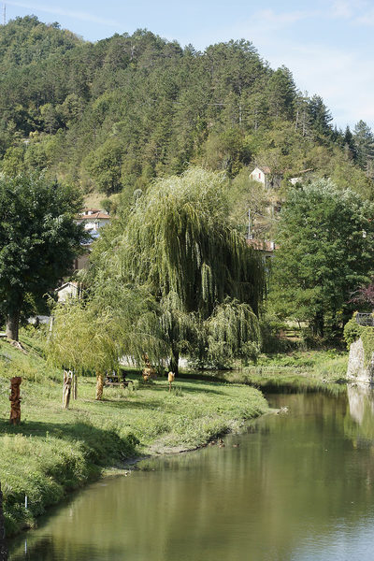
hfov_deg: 16.6
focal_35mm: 82
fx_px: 1286
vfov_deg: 24.6
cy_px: 280
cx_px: 187
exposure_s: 1/100
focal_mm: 55
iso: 125
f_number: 11
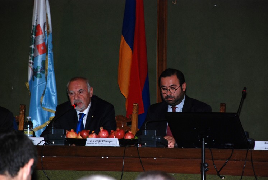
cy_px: 90
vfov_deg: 6.8
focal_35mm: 202
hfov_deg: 10.1
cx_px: 134
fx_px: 1510
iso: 500
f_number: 5.6
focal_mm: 135
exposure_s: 1/60
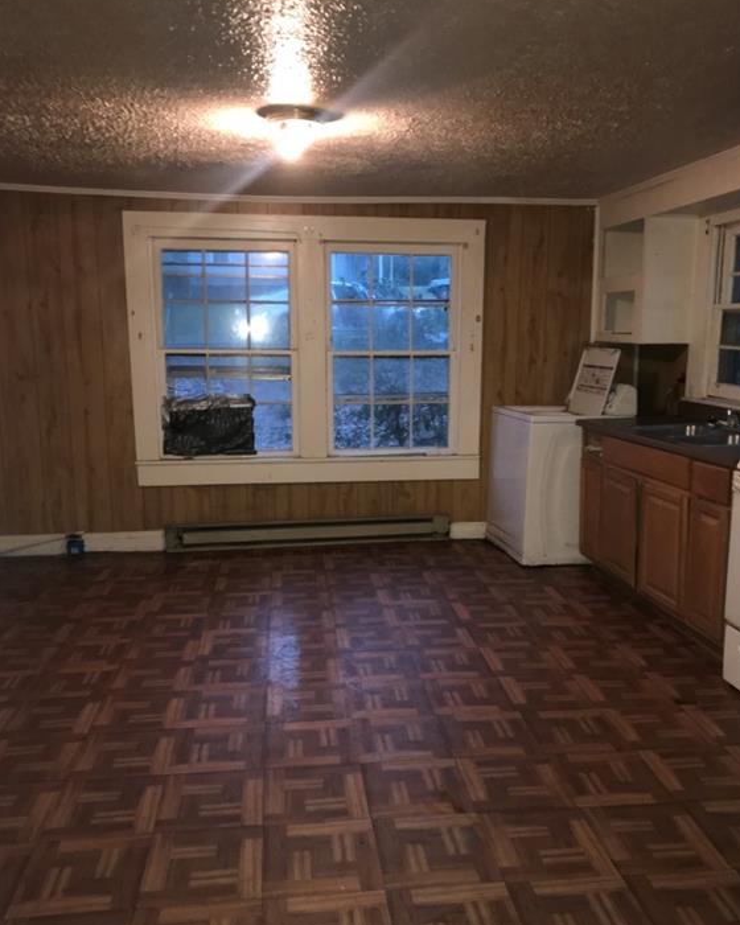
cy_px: 489
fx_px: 821
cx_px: 378
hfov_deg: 48.5
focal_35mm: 30
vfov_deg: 58.7
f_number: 1.8
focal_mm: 3.99
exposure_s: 1/16
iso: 80
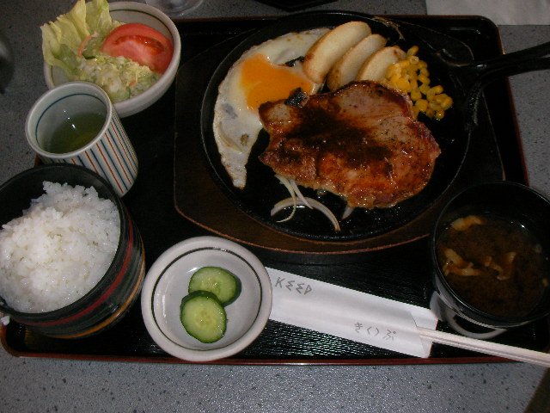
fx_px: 604
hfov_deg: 49.0
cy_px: 206
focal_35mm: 38
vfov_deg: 37.7
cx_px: 275
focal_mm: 6.3
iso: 200
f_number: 5.6
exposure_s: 1/30
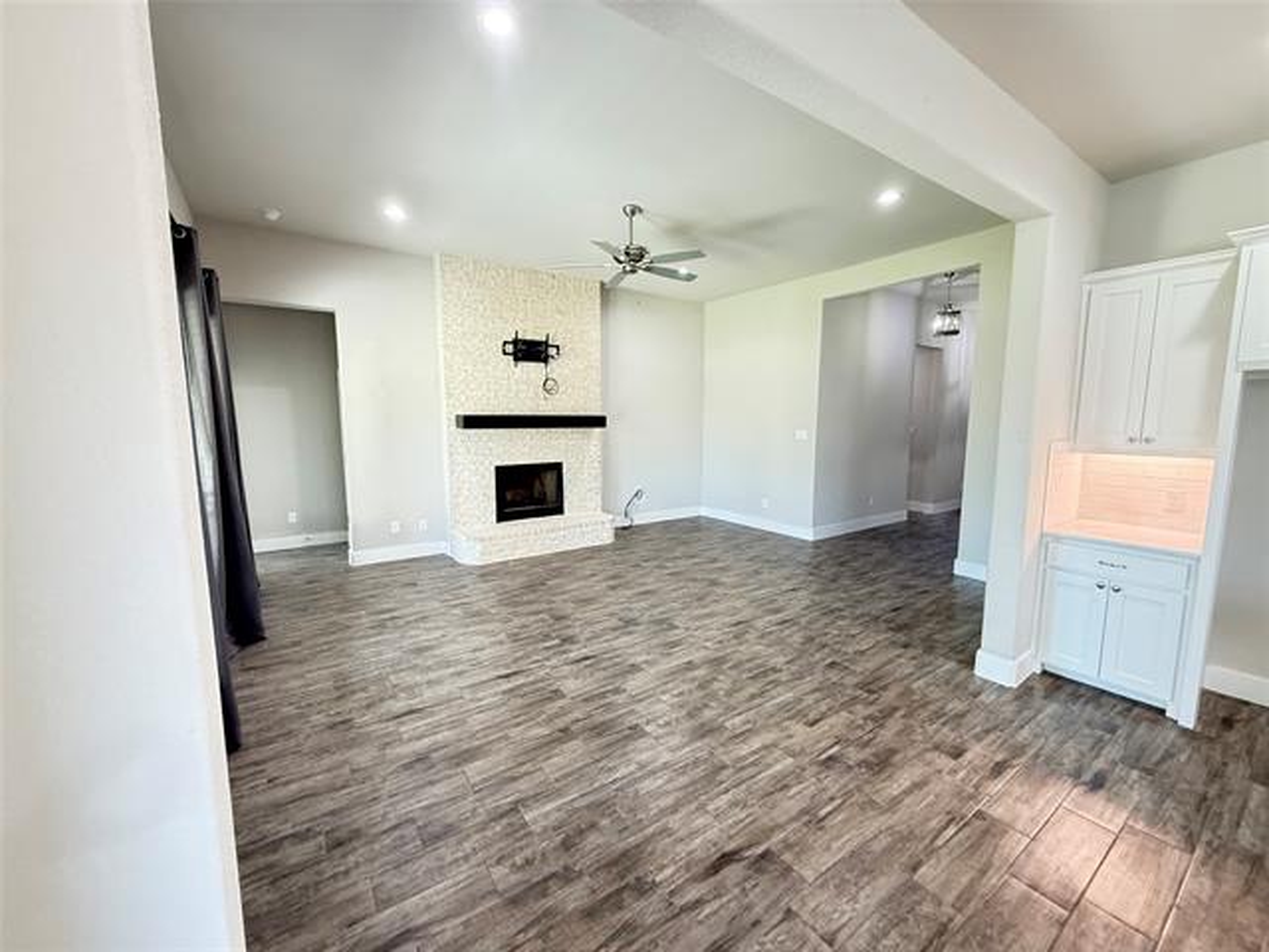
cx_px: 634
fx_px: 513
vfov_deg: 85.7
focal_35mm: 14
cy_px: 476
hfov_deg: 102.1
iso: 500
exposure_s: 1/60
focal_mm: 2.22
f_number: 2.2
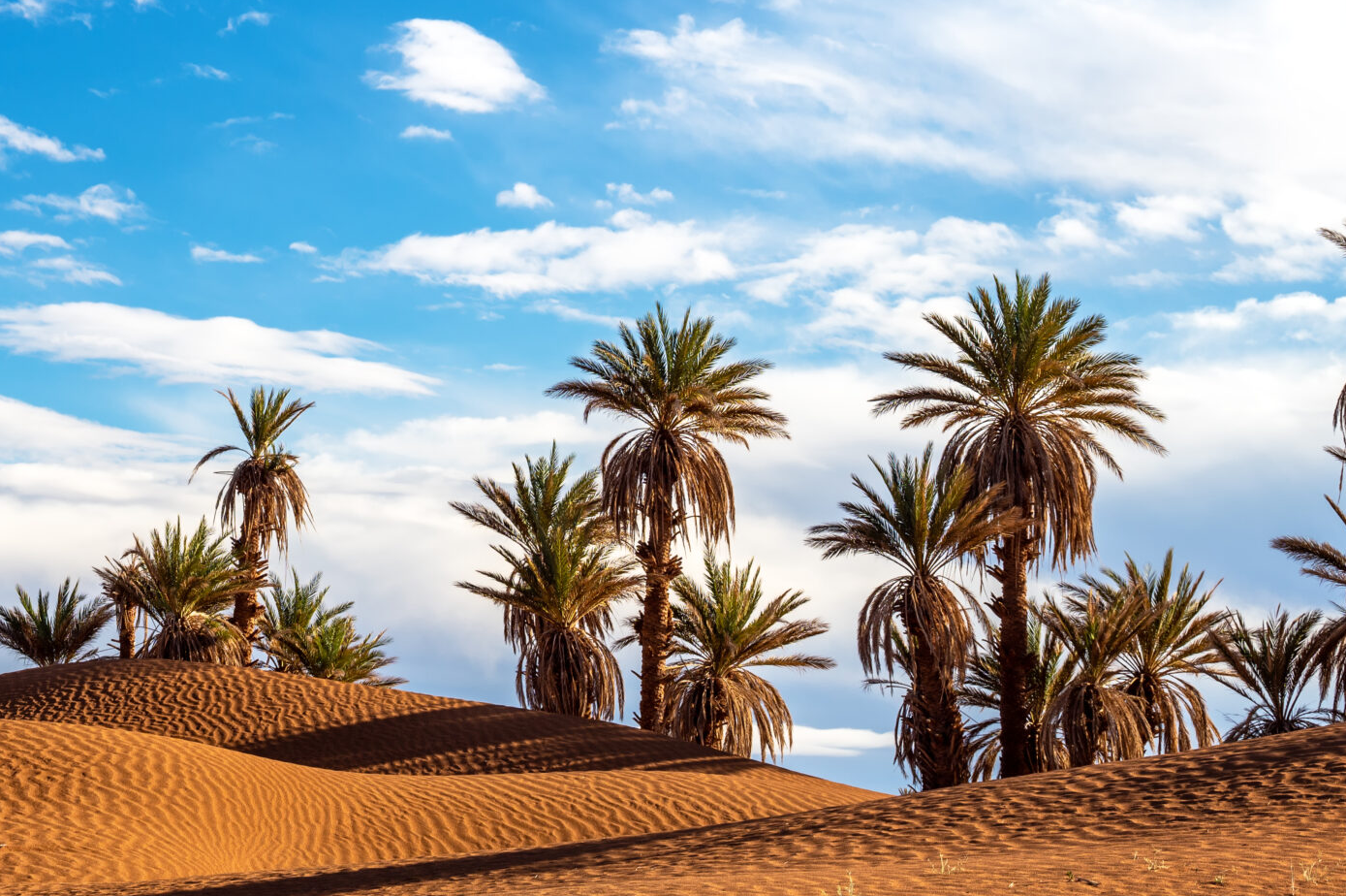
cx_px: 294
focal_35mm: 94
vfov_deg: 14.5
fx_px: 3512
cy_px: 210
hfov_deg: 21.5
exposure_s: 1/200
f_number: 8
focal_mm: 51
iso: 100
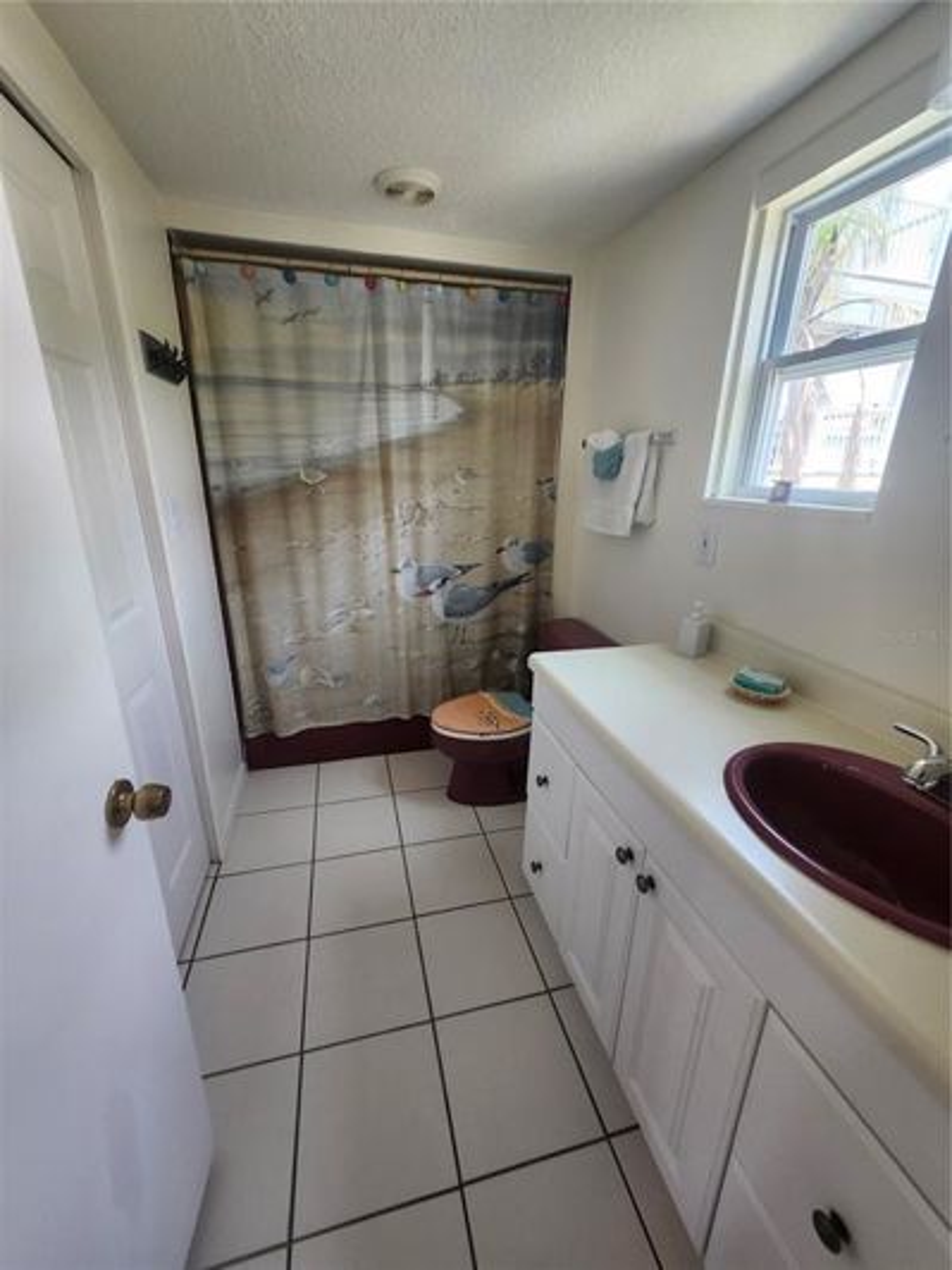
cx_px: 476
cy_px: 635
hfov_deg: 89.9
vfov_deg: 106.2
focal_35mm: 13
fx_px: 477
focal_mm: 1.74
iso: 125
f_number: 2.2
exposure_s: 1/60
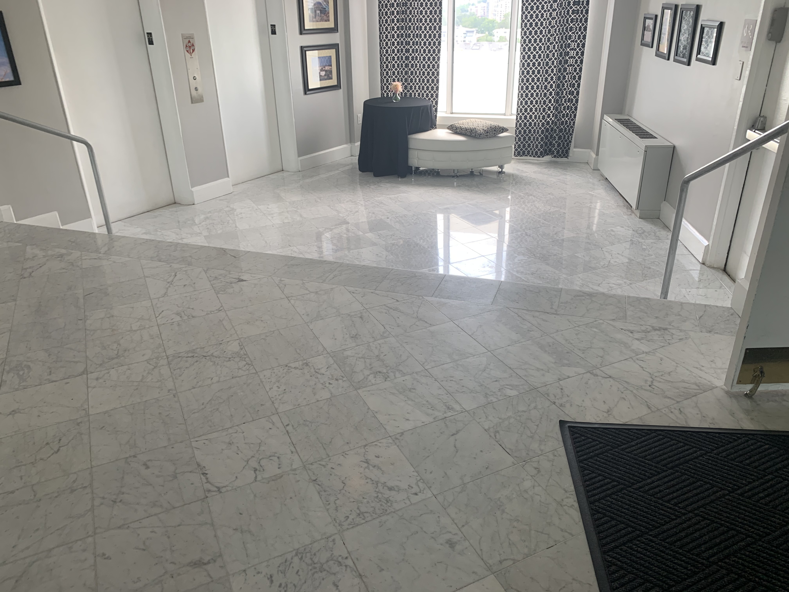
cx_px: 394
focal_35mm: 26
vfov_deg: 53.1
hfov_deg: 67.3
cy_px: 296
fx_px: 593
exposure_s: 1/120
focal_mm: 4.25
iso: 64
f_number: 1.8
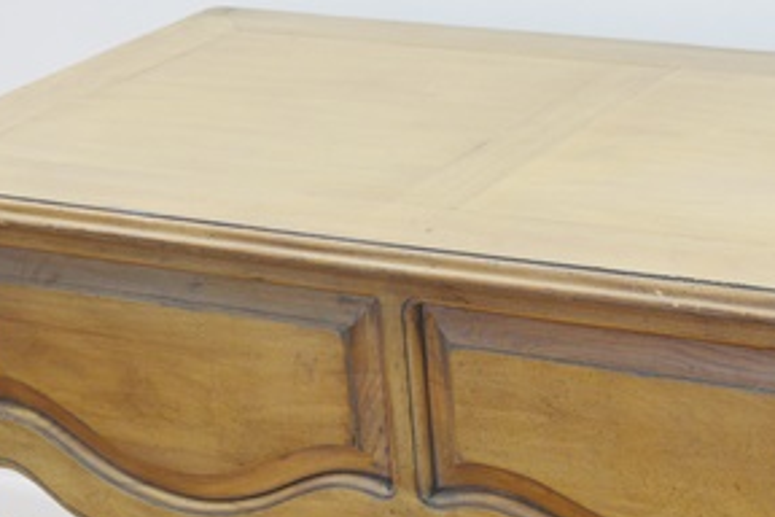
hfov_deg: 20.3
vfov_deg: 13.7
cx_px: 519
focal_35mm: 100
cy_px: 296
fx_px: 2153
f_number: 4.8
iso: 640
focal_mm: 32
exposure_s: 1/60
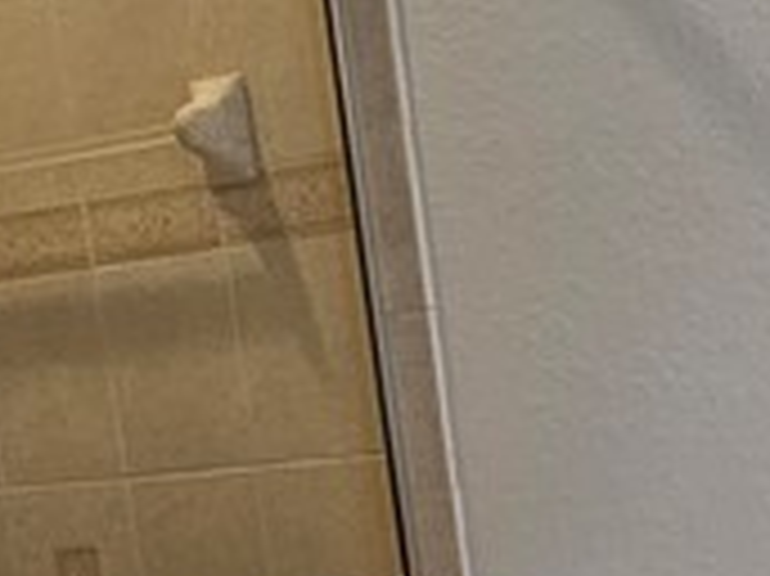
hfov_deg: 23.2
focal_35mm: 78
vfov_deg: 18.2
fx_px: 1734
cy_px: 639
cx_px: 896
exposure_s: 1/60
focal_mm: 2.2
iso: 80
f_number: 2.2
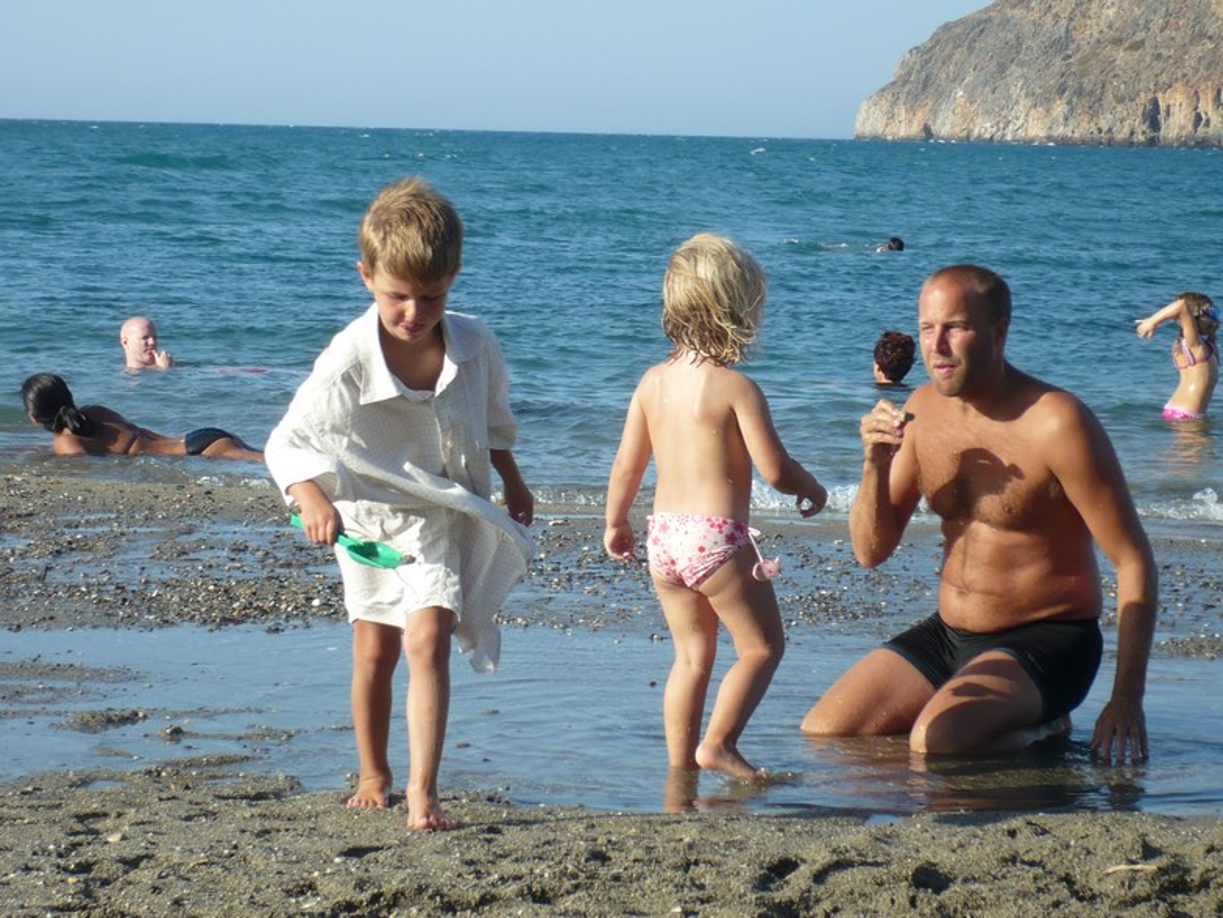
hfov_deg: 15.6
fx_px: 4452
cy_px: 459
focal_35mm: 126
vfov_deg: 11.8
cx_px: 612
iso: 100
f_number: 5
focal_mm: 17.4
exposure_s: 1/320
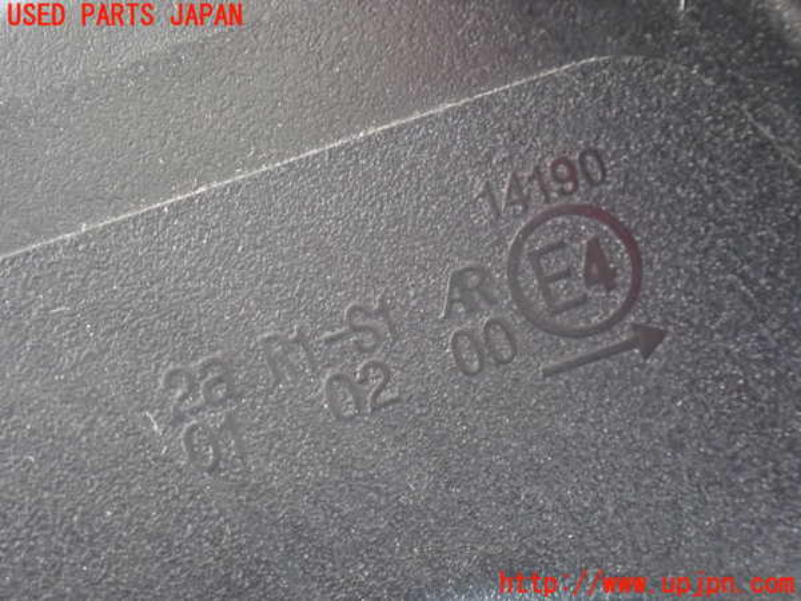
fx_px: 2175
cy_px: 300
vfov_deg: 15.7
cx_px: 400
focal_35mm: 94
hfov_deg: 20.9
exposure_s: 1/25
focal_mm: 16.79
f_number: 4.7
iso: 1250
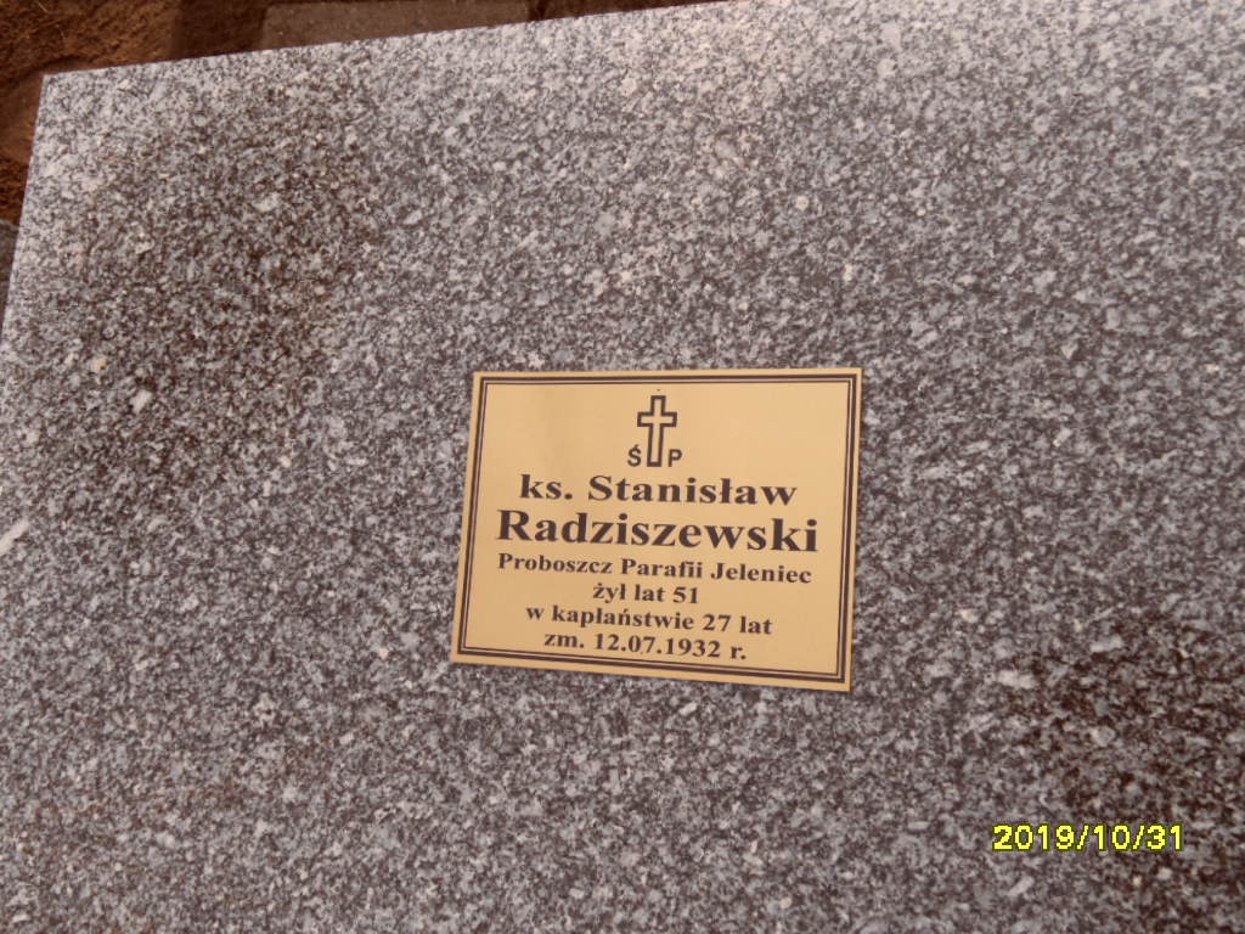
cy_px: 467
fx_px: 1151
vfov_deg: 44.2
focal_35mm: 32
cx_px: 622
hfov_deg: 56.8
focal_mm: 5.3
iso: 80
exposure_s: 1/125
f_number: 3.4
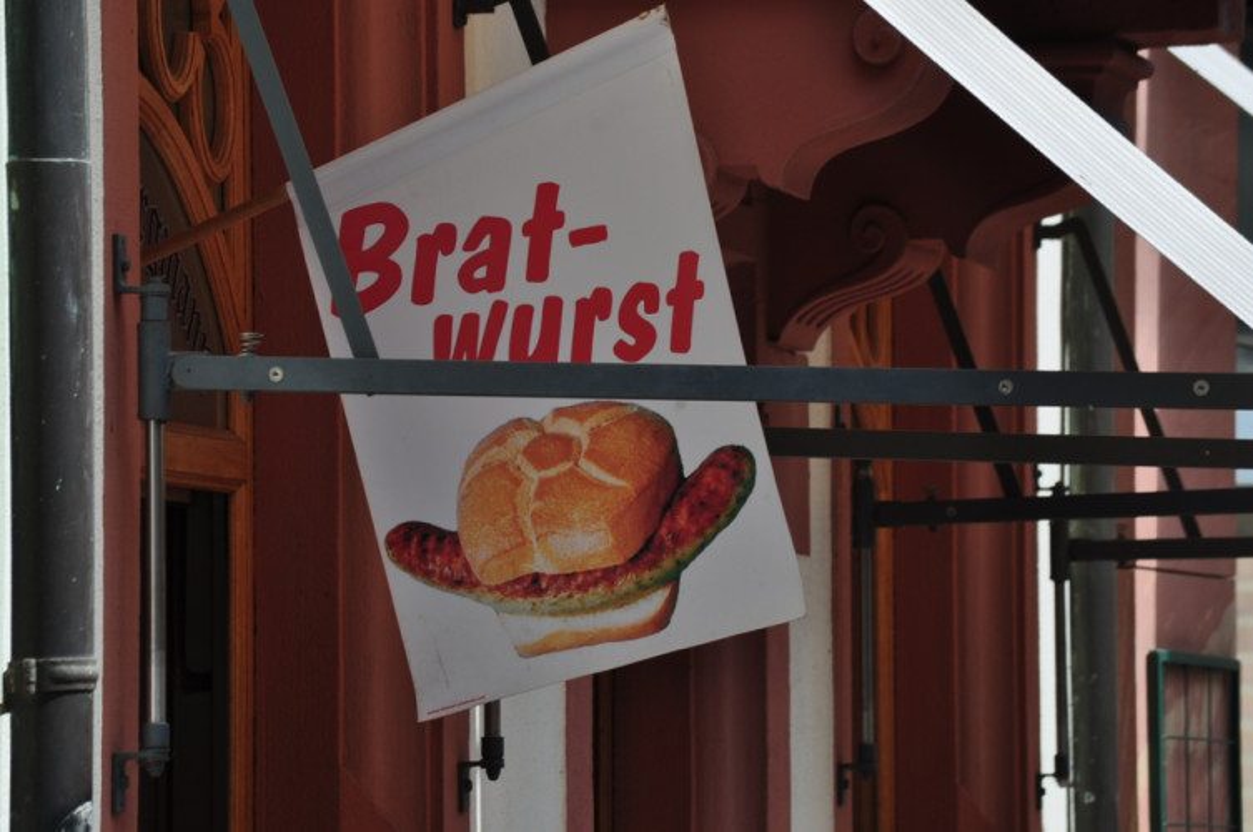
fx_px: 8342
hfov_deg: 8.6
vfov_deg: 5.7
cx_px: 626
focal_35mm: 240
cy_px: 416
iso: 200
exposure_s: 1/250
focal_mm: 160
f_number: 10
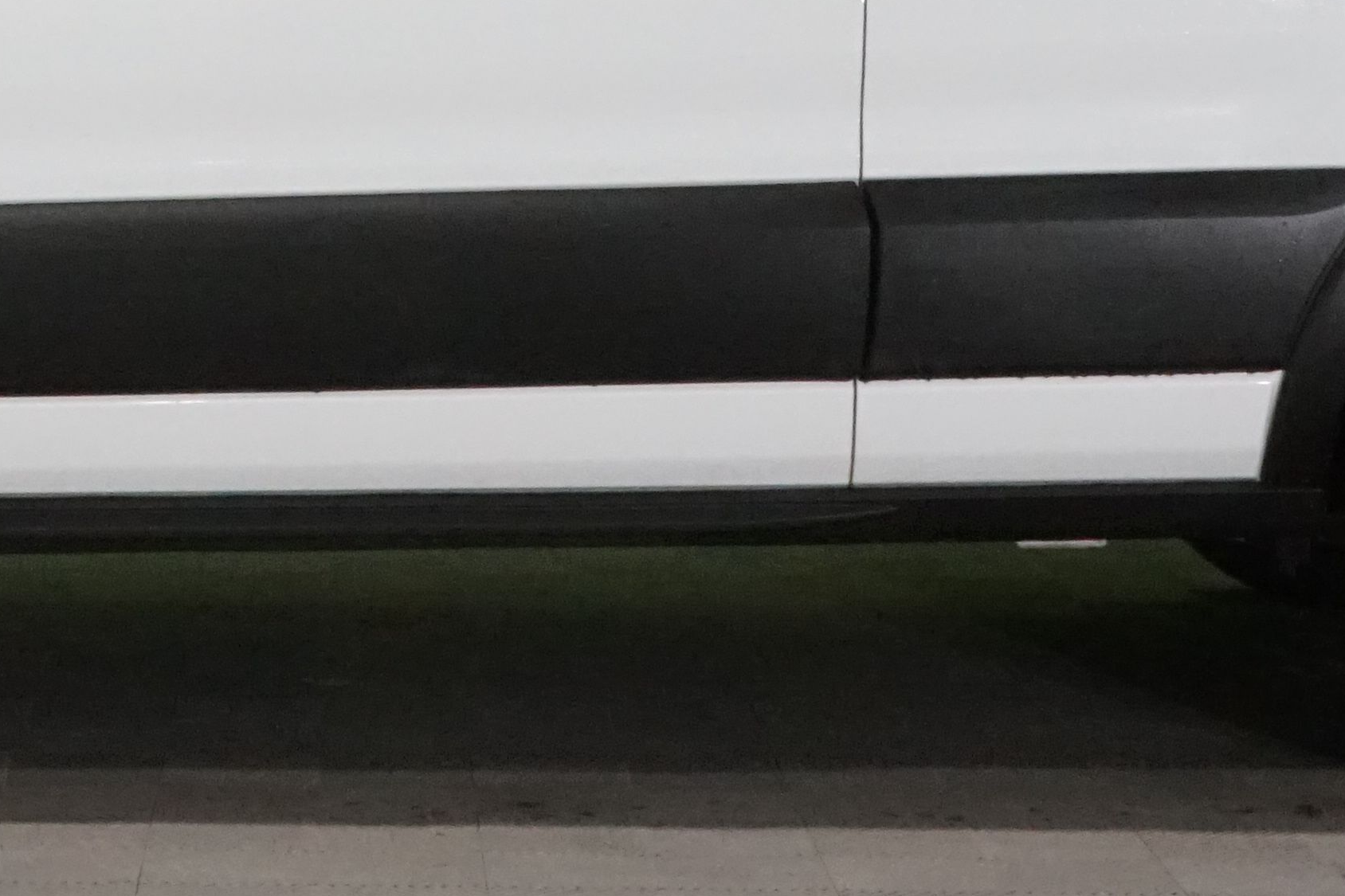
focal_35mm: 128
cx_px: 265
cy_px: -299
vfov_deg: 10.5
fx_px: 4781
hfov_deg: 15.9
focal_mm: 36
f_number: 25
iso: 6400
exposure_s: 1/25
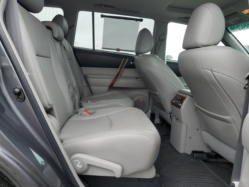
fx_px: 187
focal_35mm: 26
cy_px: 94
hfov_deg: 67.3
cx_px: 124
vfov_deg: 53.1
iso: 50
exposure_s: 1/312
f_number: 1.5
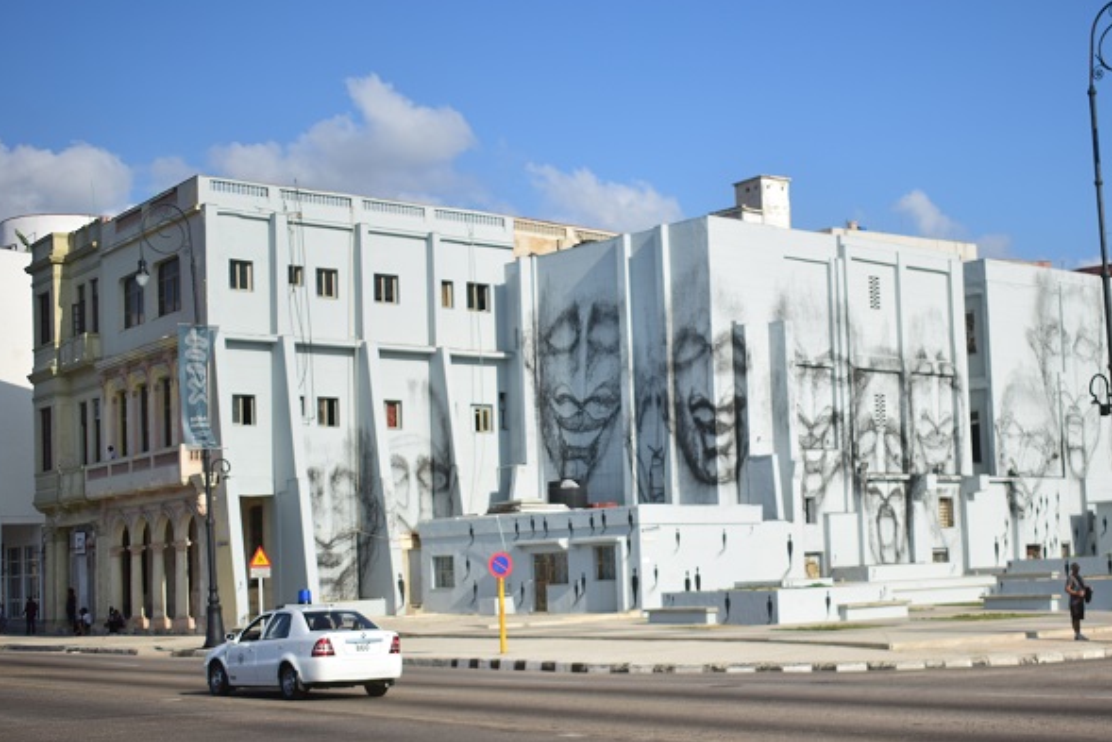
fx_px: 1761
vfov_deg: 23.8
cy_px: 418
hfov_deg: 34.9
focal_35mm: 57
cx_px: 689
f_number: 4.2
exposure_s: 1/1250
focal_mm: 28
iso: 100
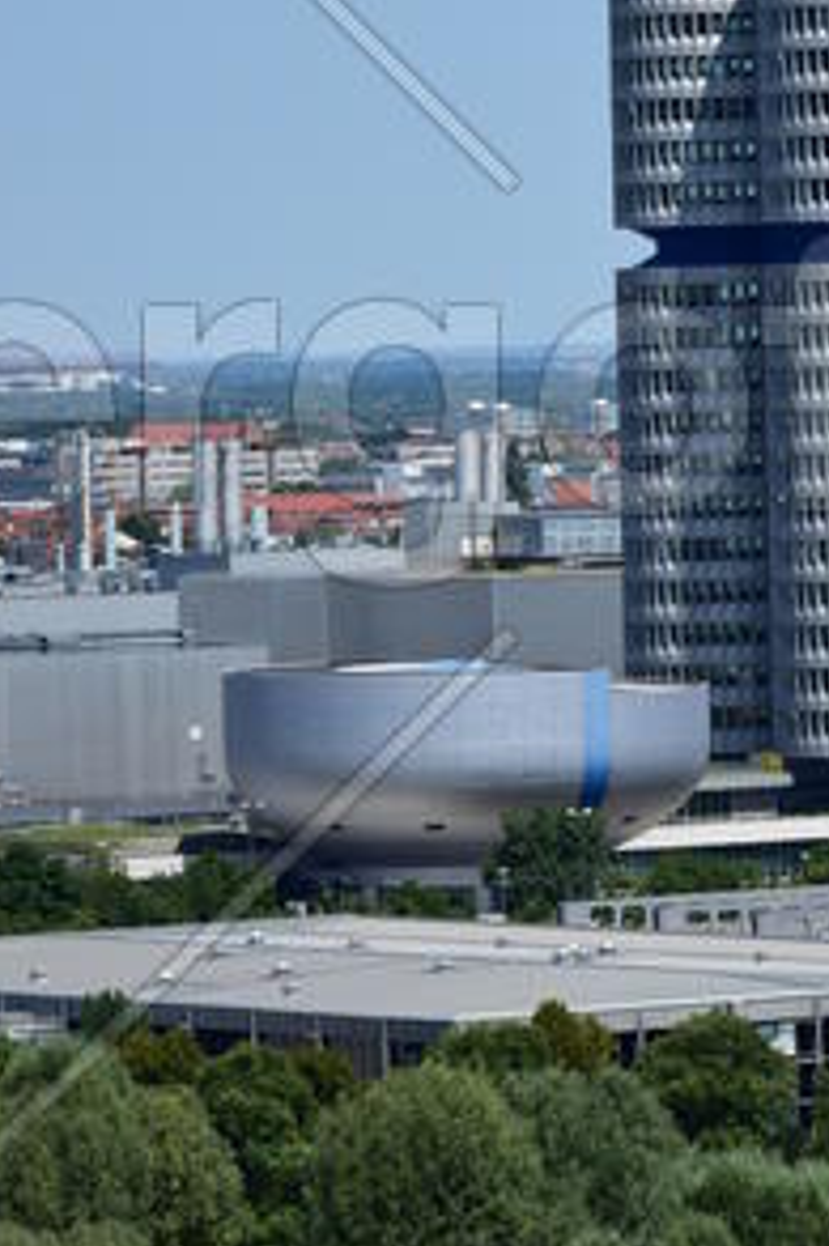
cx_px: 733
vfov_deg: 6.6
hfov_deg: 4.4
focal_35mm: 312
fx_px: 10789
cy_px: 408
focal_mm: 105
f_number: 6.3
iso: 100
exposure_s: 1/640
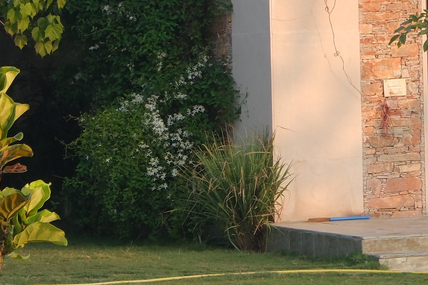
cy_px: -331
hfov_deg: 6.3
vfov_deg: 4.2
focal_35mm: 325
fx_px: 3862
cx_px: 580
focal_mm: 42.7
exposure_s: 1/128
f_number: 8
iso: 500
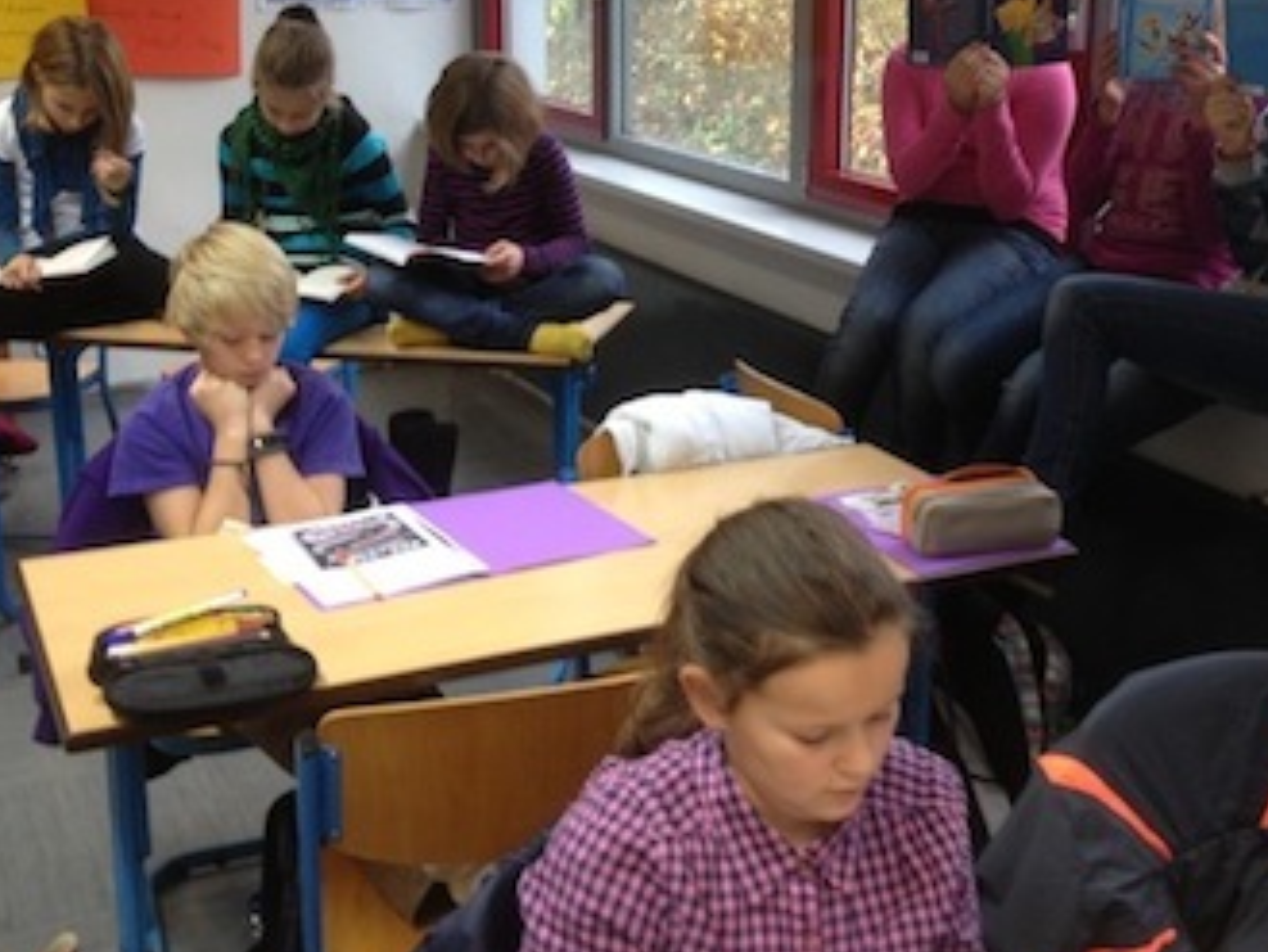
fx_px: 1869
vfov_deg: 28.4
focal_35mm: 51
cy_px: 343
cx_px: 705
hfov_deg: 37.4
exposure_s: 1/20
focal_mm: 4.28
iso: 80
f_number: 2.4
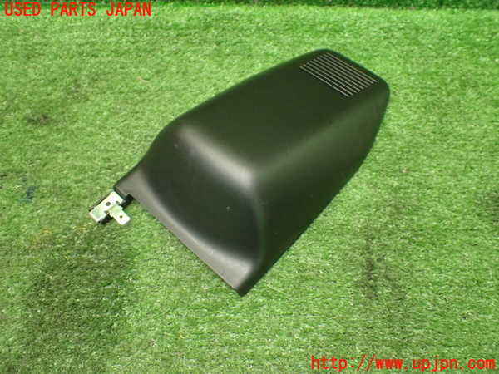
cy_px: 187
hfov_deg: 60.0
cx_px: 250
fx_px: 432
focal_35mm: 30
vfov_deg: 46.8
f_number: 2.3
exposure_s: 1/60
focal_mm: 5.4
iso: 800
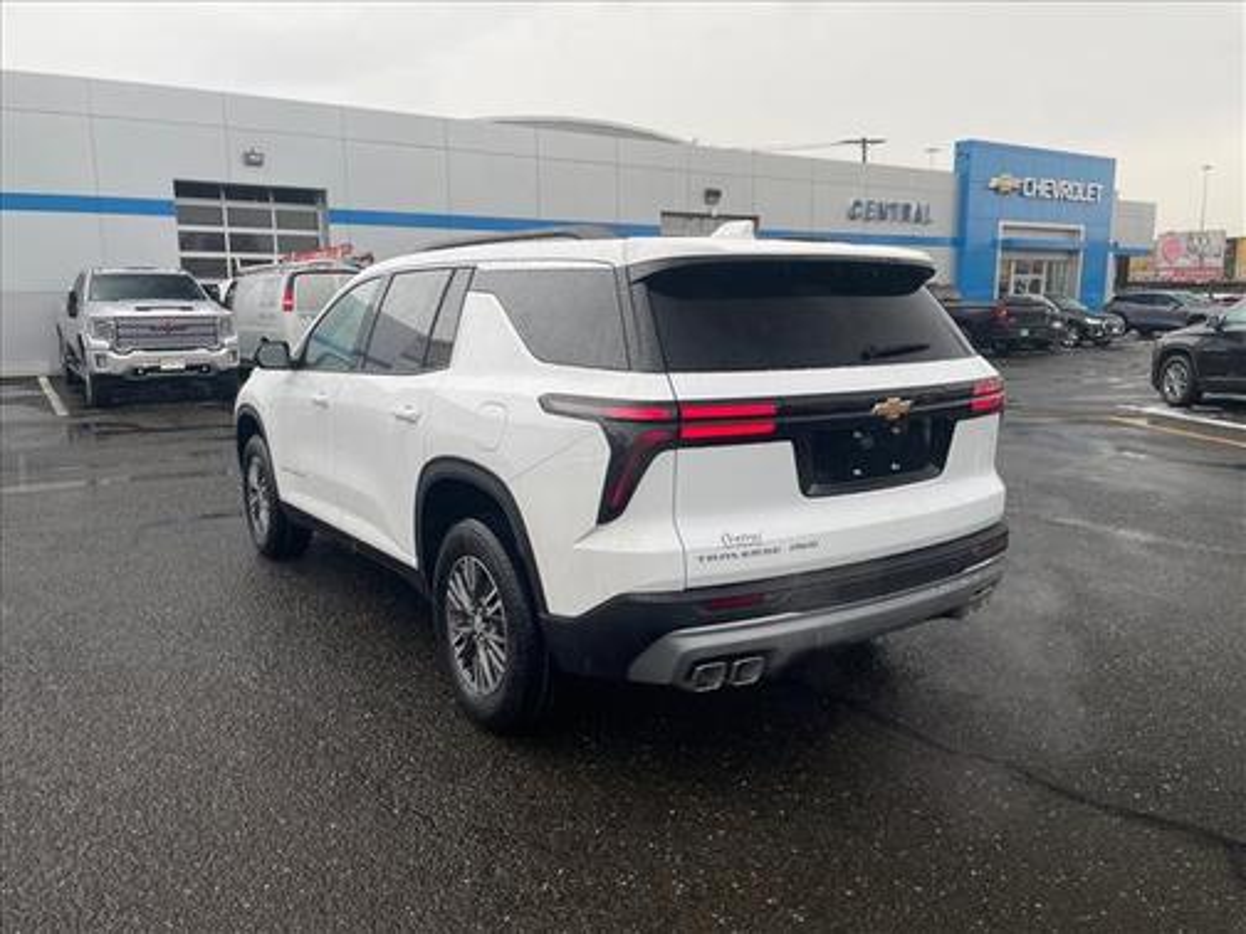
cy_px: 467
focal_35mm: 26
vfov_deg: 53.1
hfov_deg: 67.3
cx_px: 623
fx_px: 936
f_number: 1.6
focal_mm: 4.2
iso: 32
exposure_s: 1/399
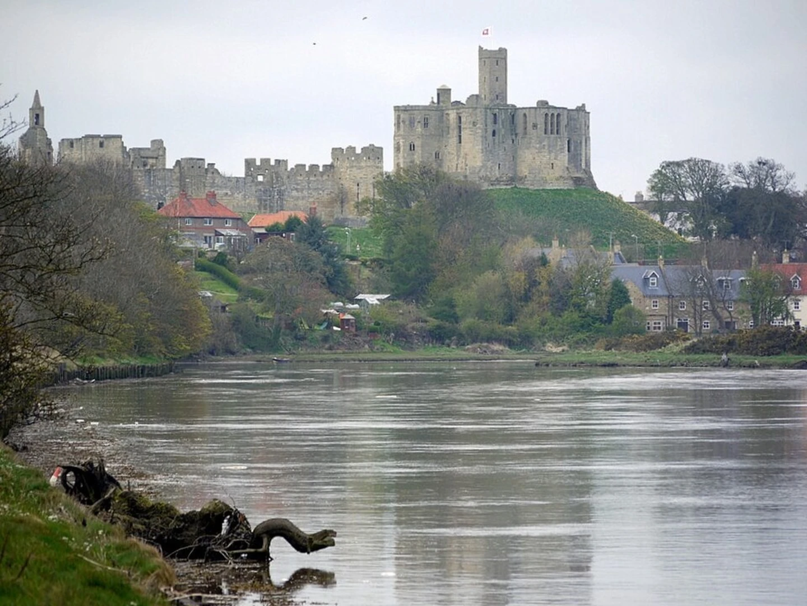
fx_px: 4802
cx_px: 404
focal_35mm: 206
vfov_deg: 7.2
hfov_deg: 9.6
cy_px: 303
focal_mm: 103
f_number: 4.7
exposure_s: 1/320
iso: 100
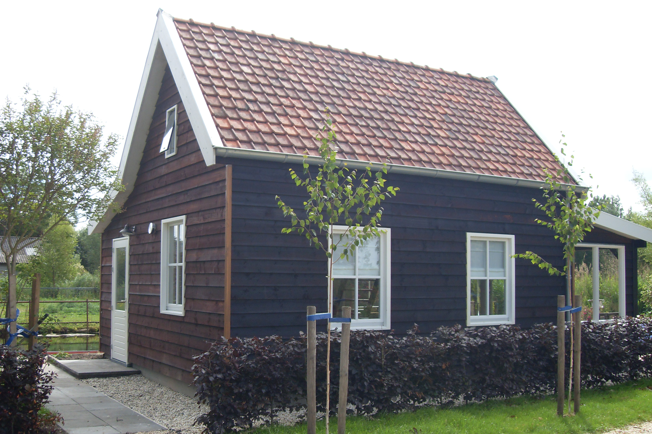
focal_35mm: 39
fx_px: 706
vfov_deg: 34.2
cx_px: 330
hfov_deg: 49.6
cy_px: 238
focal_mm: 6.3
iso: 80
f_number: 7
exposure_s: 1/125
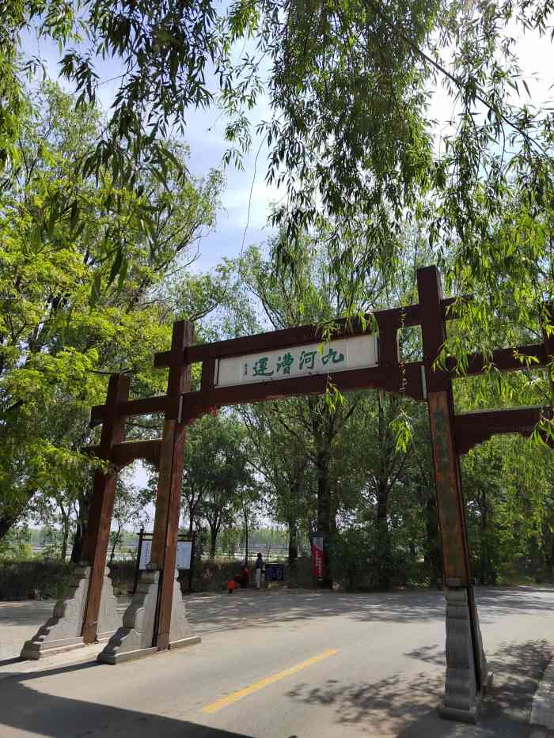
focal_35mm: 23
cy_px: 369
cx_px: 277
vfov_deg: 73.9
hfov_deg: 58.9
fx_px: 491
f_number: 1.9
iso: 170
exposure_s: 1/2000
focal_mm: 5.52
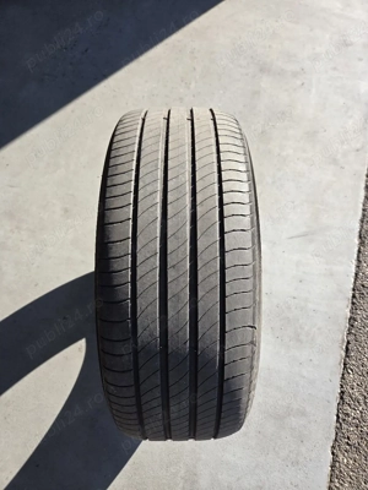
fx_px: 326
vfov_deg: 73.9
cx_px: 184
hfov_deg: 58.9
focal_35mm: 23
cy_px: 245
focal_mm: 5.4
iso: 80
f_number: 1.8
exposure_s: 1/2500
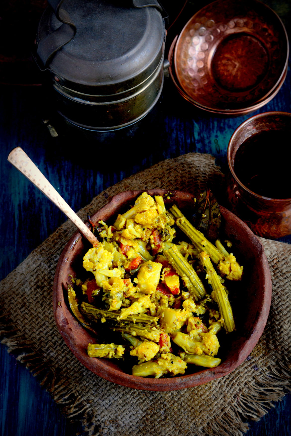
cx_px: 146
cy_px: 218
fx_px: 909
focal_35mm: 75
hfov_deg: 18.2
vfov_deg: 27.0
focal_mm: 50
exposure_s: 1/125
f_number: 5.6
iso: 400
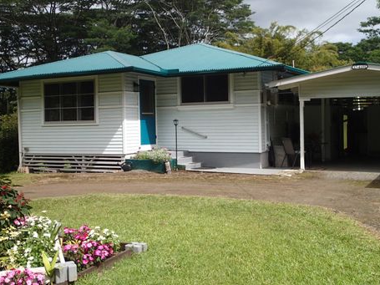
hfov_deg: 42.9
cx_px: 206
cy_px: 129
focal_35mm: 44
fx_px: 483
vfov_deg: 32.8
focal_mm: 7.34
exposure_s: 1/800
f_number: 4
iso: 100
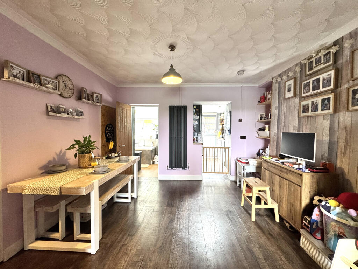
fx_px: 145
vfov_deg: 85.7
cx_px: 179
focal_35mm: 14
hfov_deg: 102.1
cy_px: 134
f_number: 2.2
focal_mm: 2.22
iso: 250
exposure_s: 1/100
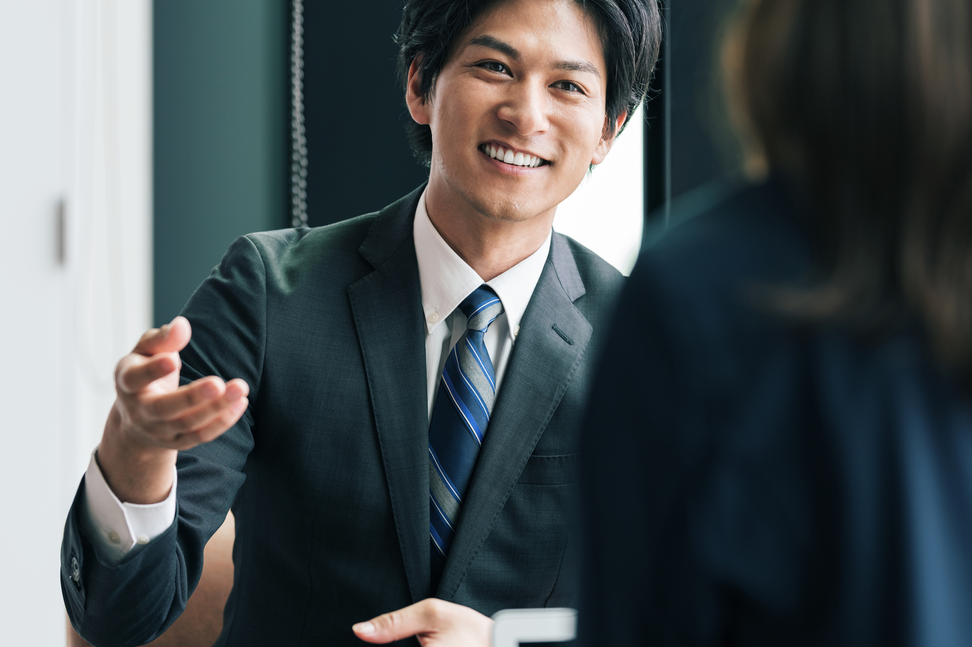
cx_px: 492
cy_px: 314
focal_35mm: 132
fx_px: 3563
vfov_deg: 10.4
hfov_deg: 15.5
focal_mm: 105
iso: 250
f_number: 2.8
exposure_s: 1/200
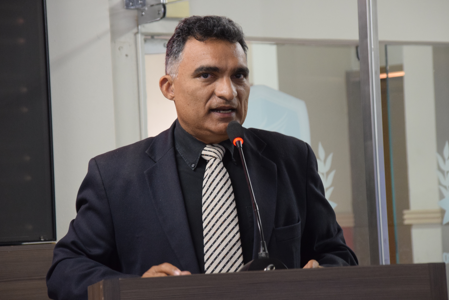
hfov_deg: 9.8
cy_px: 136
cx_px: 231
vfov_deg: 6.6
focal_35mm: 210
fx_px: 2614
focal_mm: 125
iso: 1600
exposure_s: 1/50
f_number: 5.6
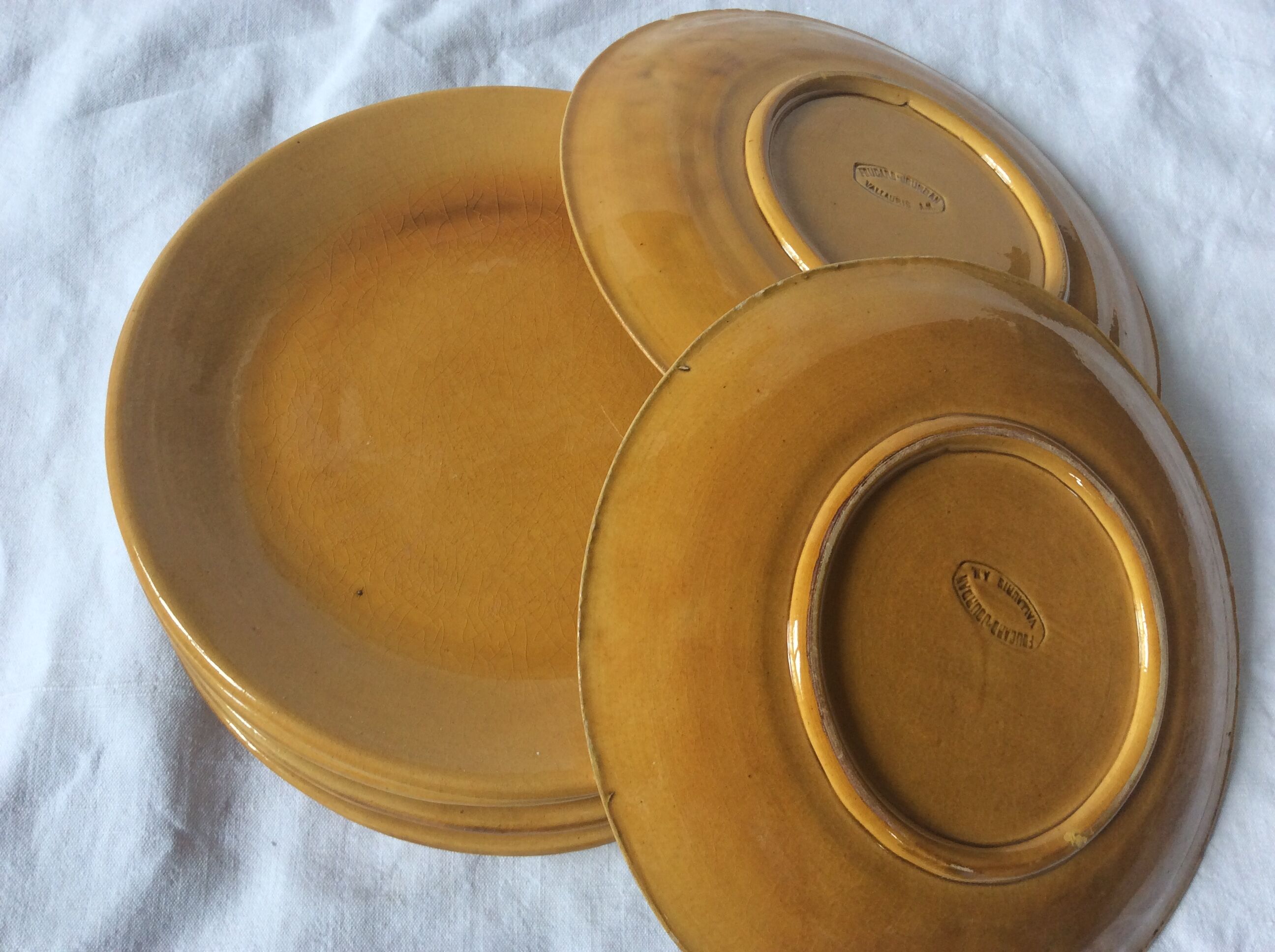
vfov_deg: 44.1
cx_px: 638
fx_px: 1177
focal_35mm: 32
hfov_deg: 56.9
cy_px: 476
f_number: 2.4
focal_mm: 3.3
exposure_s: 1/33
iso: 40
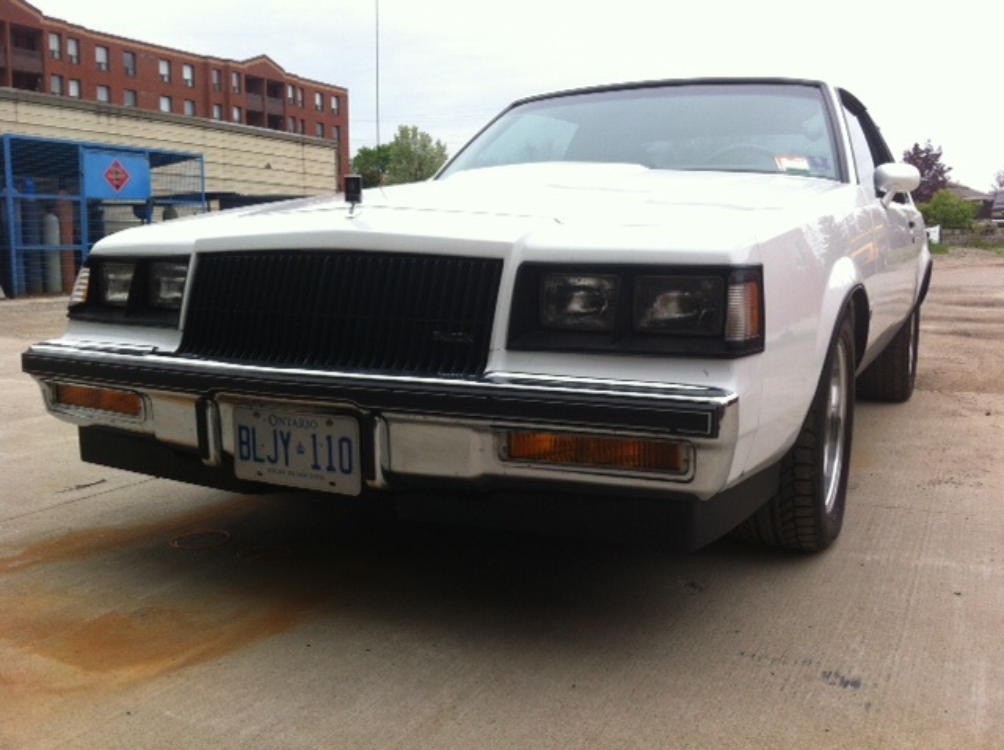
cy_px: 375
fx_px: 1014
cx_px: 502
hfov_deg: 52.7
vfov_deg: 40.6
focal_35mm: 35
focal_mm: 3.85
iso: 80
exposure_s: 1/324
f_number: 2.8
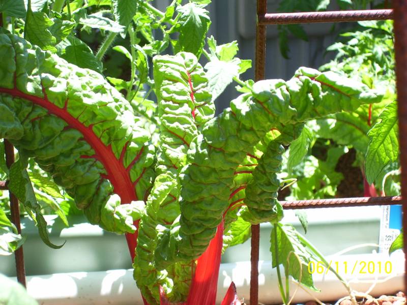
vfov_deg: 14.5
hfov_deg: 19.3
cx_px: 204
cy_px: 152
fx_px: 1199
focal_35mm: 102
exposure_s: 1/125
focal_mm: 16.8
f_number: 4.6
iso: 80
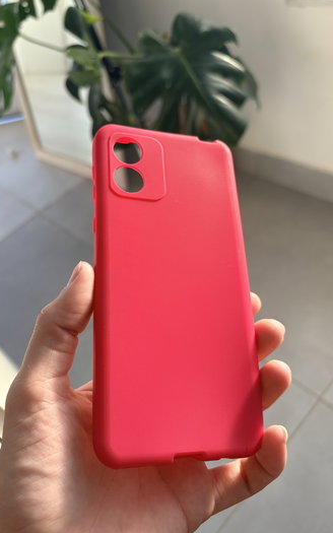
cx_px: 162
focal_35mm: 28
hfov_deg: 44.5
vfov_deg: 66.5
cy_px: 269
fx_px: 407
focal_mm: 5.96
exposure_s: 1/181
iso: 50
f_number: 1.6
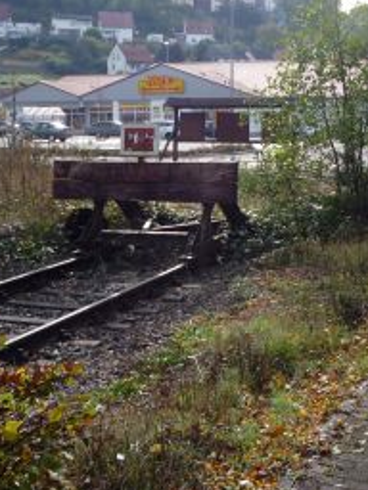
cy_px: 157
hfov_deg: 24.4
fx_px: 850
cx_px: 215
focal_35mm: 60
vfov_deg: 31.9
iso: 100
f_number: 4
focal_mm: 5.2
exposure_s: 1/400
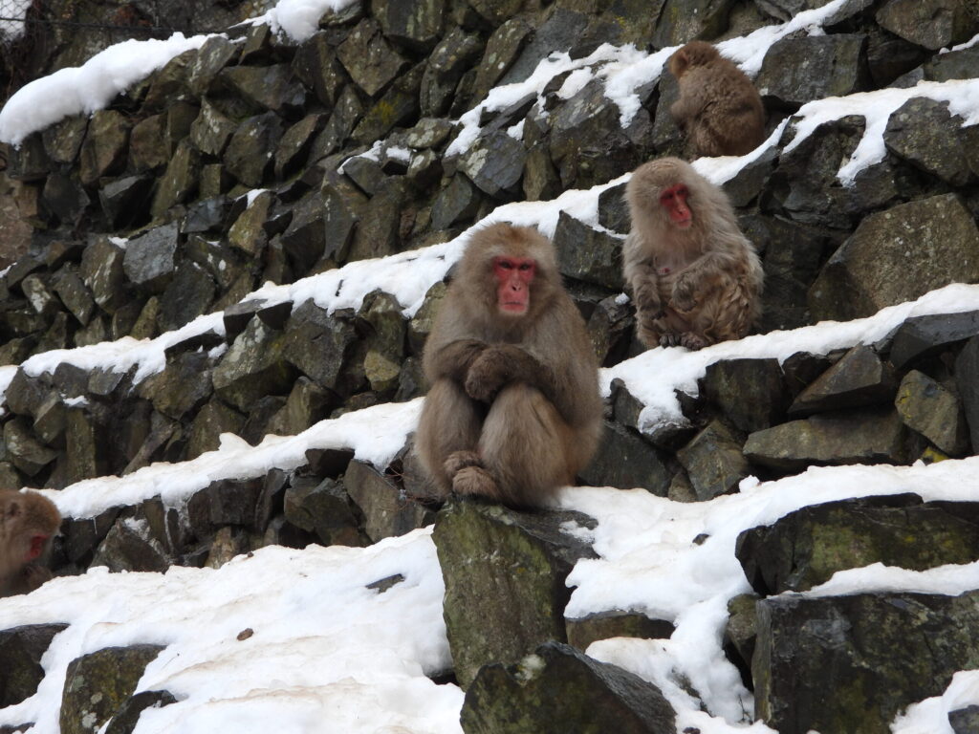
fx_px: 2743
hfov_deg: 20.2
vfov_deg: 15.2
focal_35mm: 97
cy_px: 367
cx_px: 490
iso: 100
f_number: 3.5
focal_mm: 17.5
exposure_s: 1/200
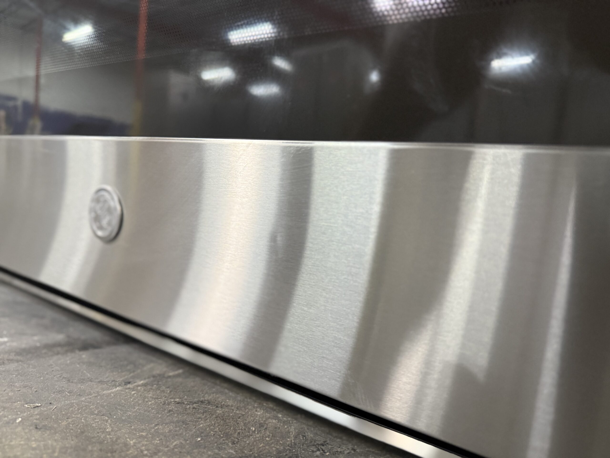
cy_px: 229
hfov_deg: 71.6
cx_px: 305
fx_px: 423
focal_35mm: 24
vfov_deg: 56.8
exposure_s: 1/60
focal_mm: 6.76
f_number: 1.78
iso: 500
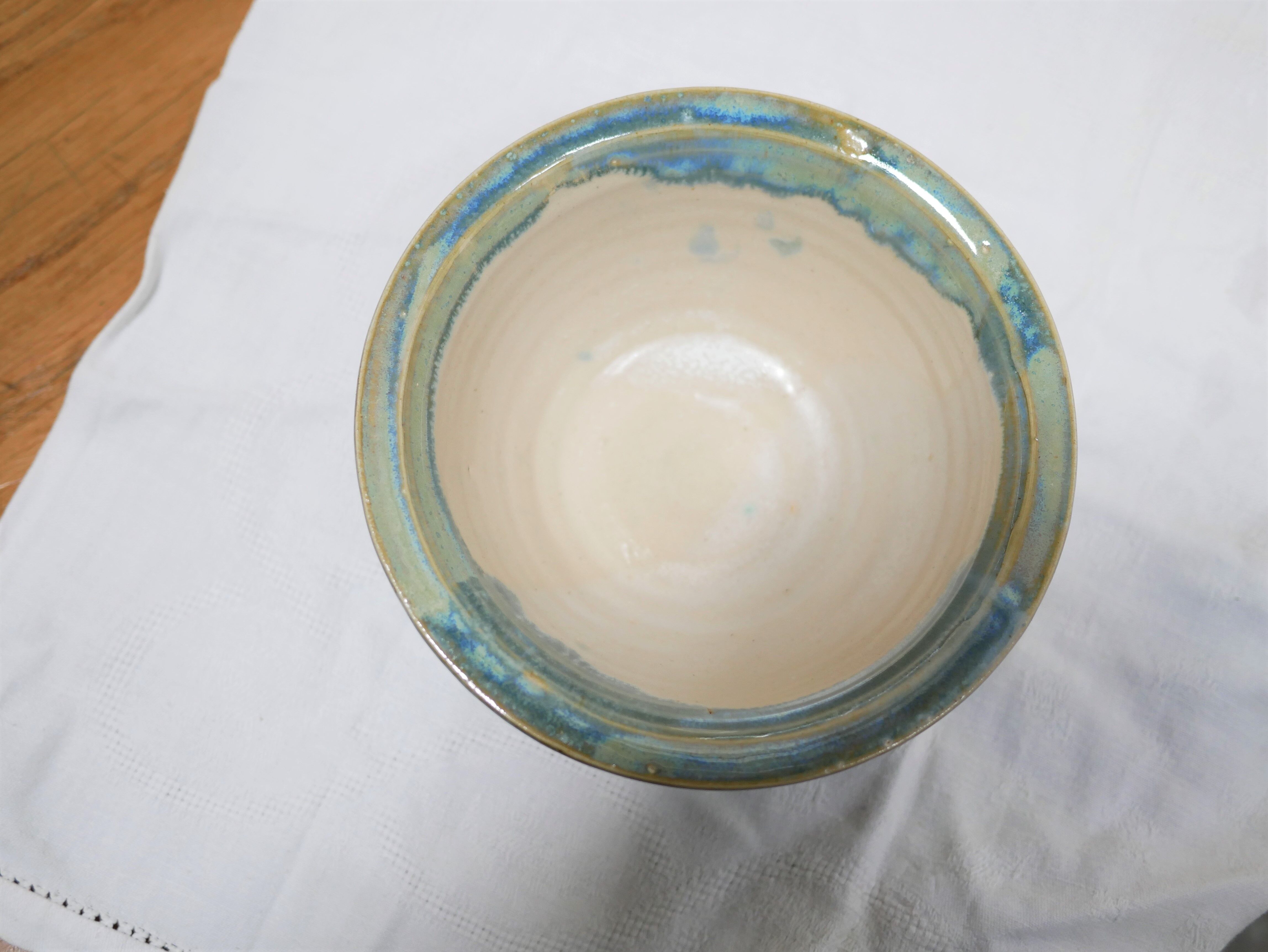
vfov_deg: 36.0
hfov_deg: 46.8
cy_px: 476
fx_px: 1466
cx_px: 634
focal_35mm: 40
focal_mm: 20
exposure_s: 1/60
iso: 400
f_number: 1.7
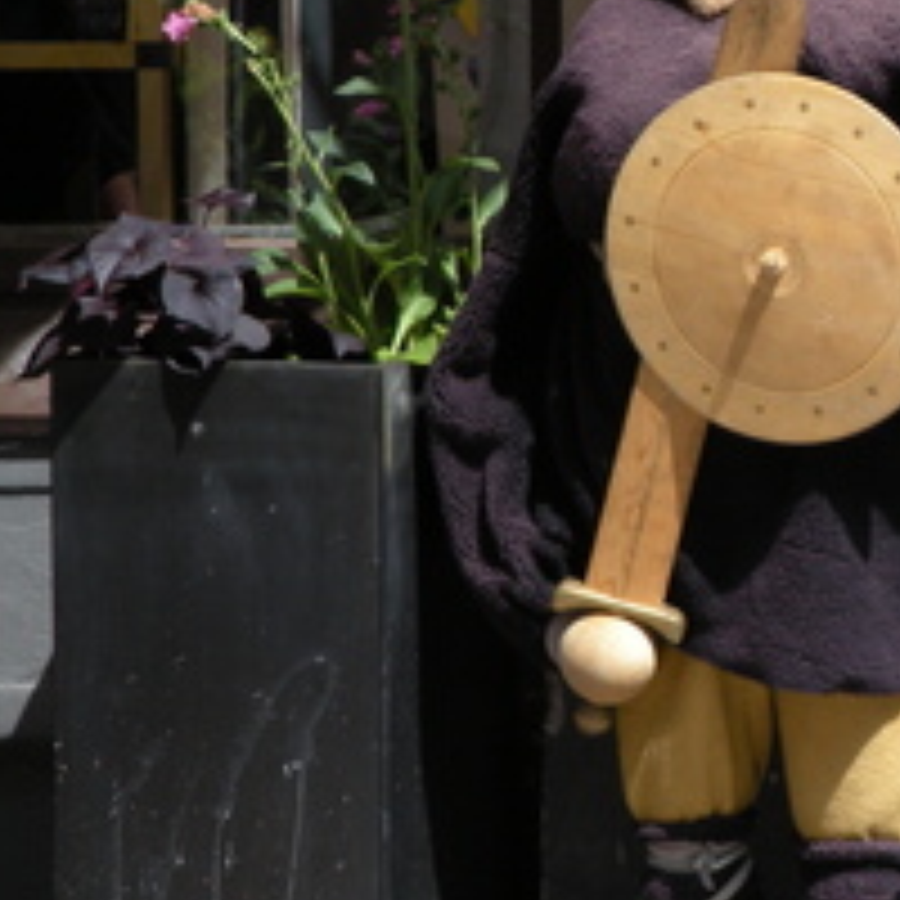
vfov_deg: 4.2
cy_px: 364
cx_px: 760
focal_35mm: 413
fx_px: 12148
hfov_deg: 4.2
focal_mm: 26
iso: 64
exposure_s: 1/297
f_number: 4.8
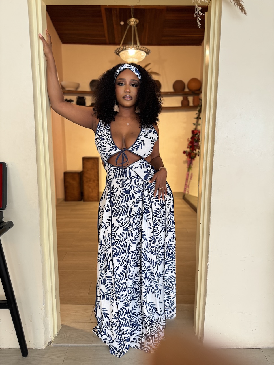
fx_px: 253
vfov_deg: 71.6
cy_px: 182
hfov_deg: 56.8
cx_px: 137
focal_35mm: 24
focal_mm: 6.76
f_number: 1.78
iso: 125
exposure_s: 1/121
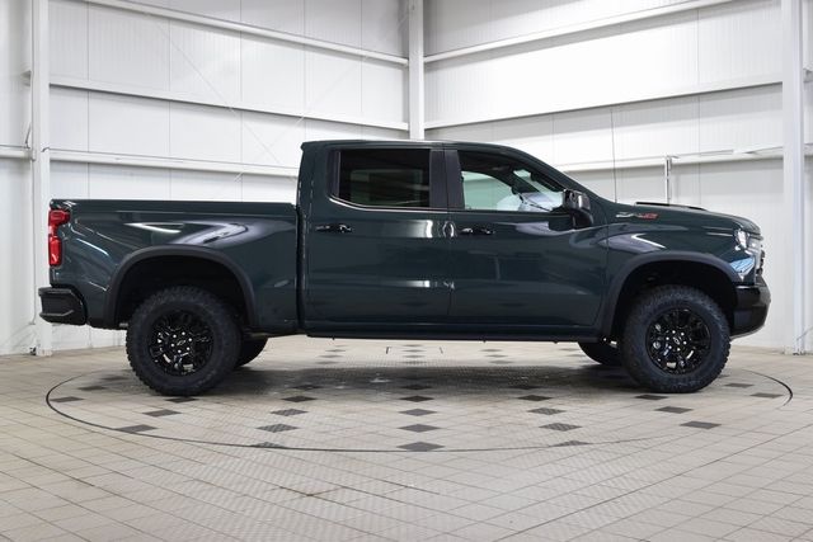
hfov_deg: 47.9
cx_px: 406
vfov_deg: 33.0
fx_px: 915
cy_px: 271
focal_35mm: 40
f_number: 6.3
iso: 500
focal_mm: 27
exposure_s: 1/15
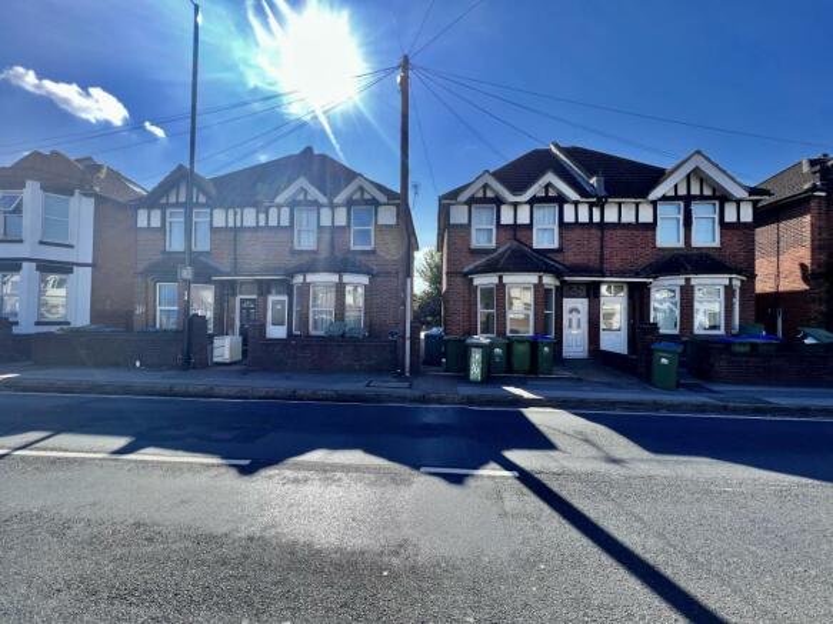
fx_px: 313
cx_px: 416
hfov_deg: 106.2
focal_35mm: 13
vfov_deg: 89.9
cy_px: 312
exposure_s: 1/713
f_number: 1.8
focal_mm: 1.57
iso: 32
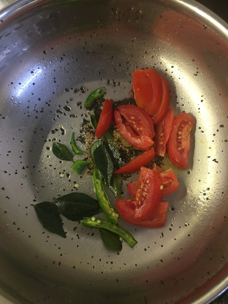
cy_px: 152
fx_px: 255
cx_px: 114
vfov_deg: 61.7
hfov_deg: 48.2
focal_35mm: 29
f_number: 2.2
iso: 100
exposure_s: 1/8
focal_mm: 4.15
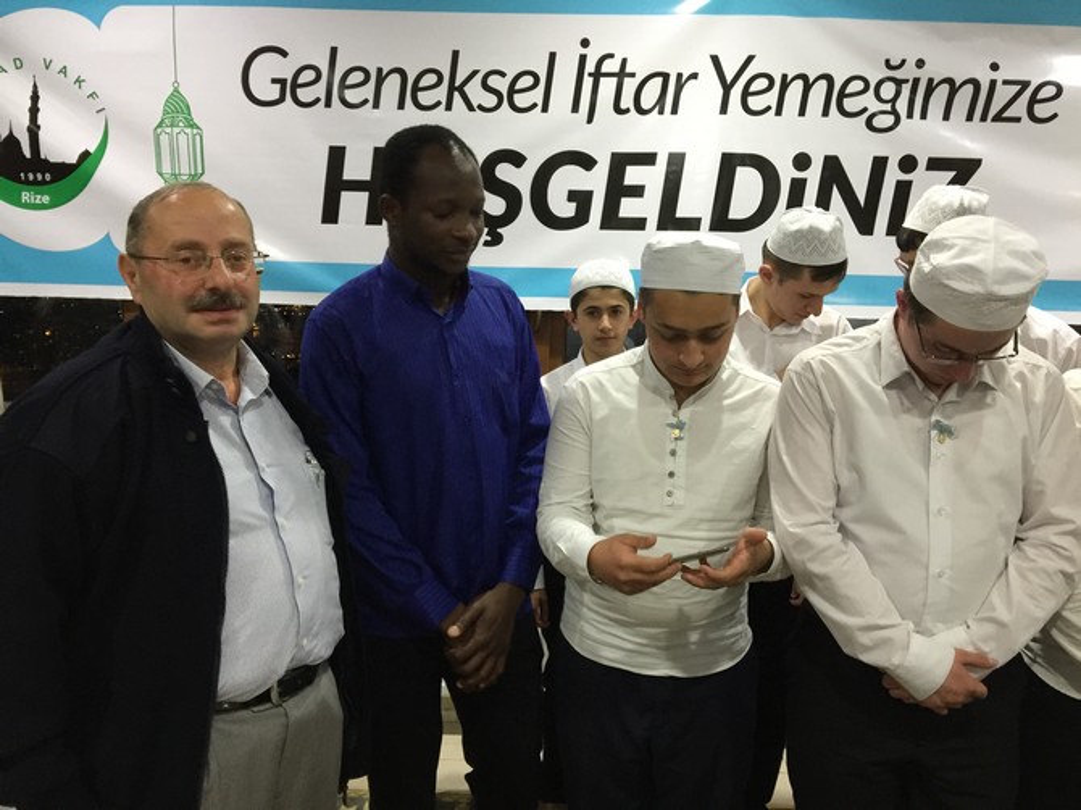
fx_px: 905
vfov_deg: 48.2
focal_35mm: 29
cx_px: 540
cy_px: 405
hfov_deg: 61.7
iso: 125
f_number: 2.2
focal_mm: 4.15
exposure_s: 1/17
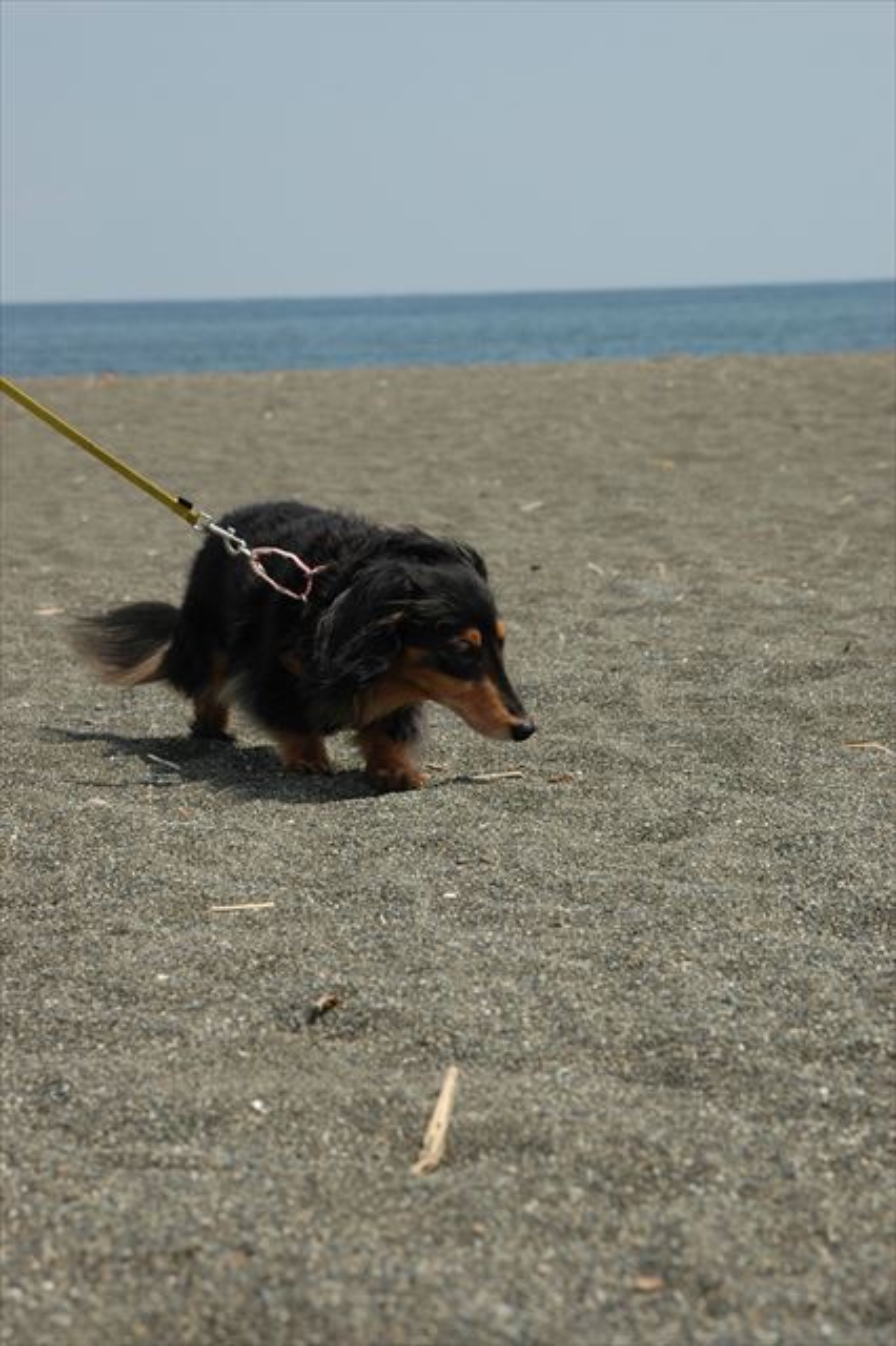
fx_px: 3924
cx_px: 448
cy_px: 673
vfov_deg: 19.5
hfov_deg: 13.0
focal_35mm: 105
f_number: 9
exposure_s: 1/320
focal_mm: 70
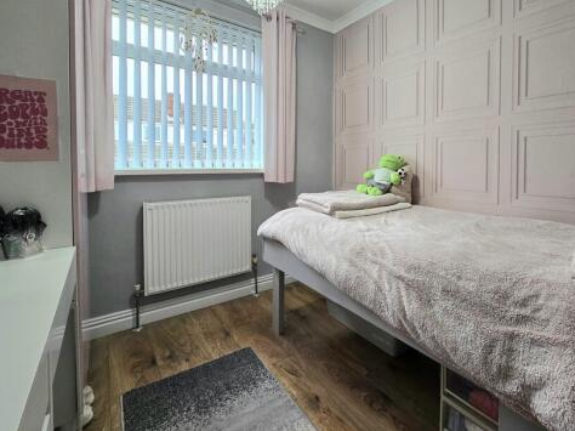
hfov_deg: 93.0
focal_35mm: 16
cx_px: 351
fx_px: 266
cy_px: 167
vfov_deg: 76.9
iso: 125
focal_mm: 2.2
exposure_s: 1/50
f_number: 2.2
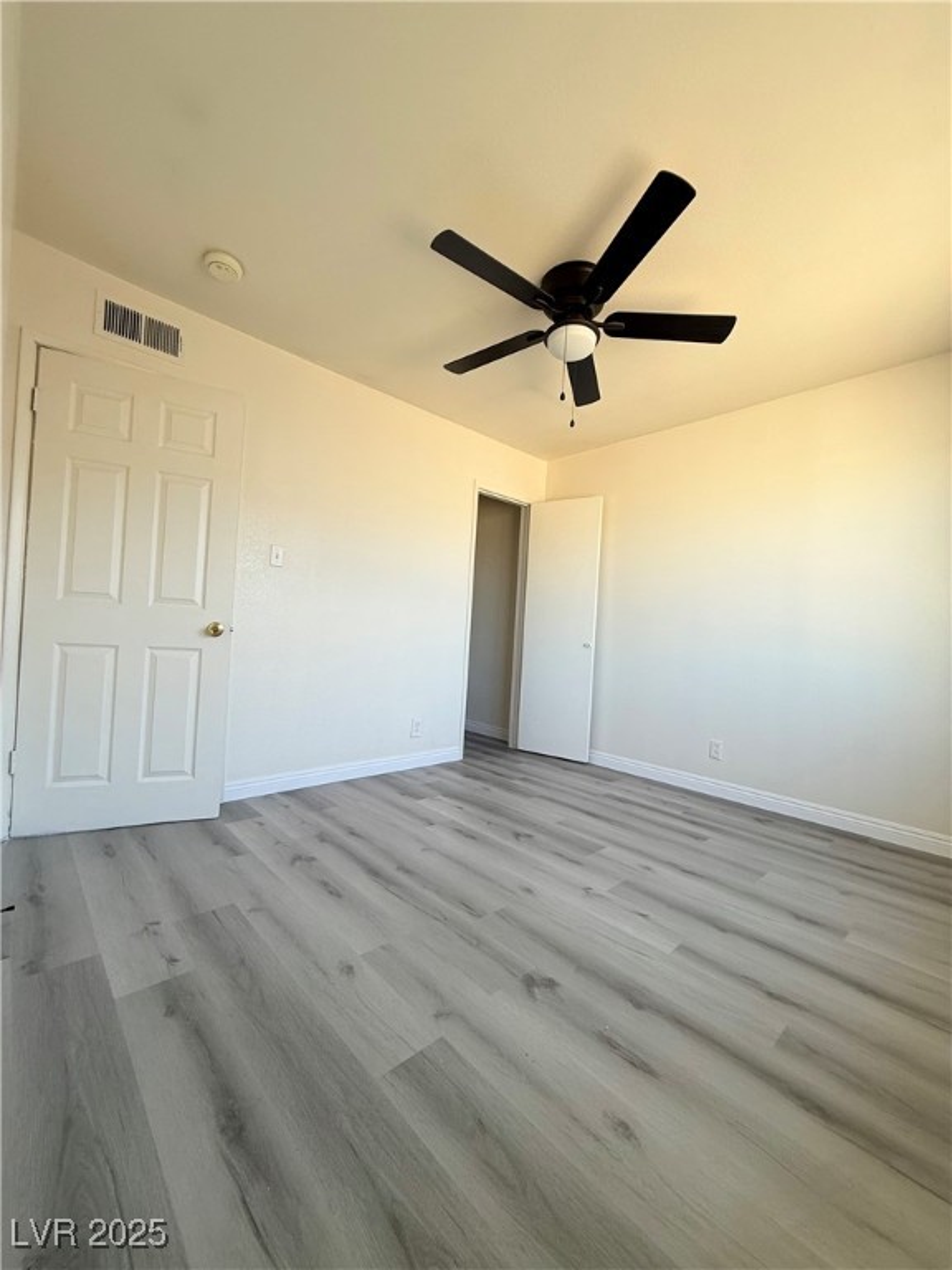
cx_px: 476
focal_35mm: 14
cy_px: 635
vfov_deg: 102.1
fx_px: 513
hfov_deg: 85.7
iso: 100
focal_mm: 2.22
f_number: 2.2
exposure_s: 1/120
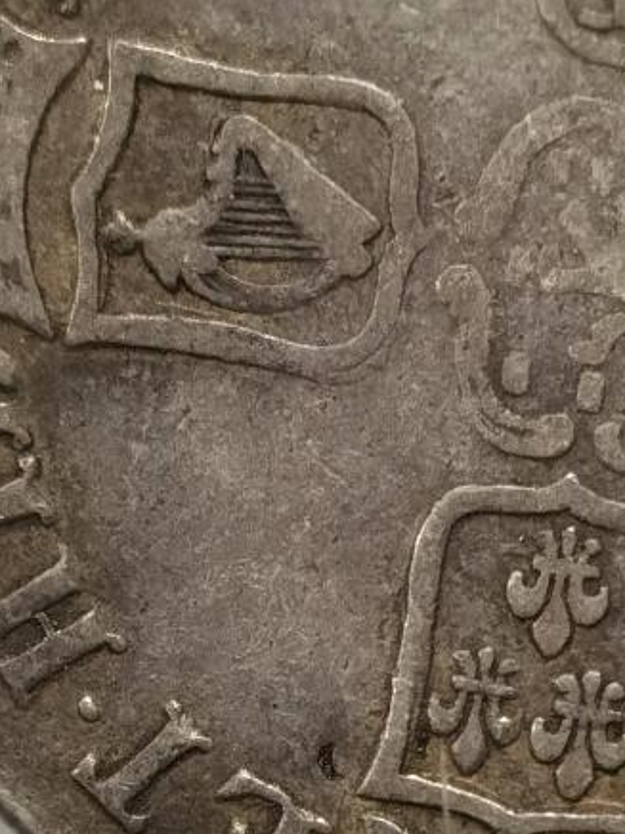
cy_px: 771
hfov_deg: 6.6
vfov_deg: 8.8
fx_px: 5368
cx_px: 615
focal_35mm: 223
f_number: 4
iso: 160
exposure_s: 1/100
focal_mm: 5.56
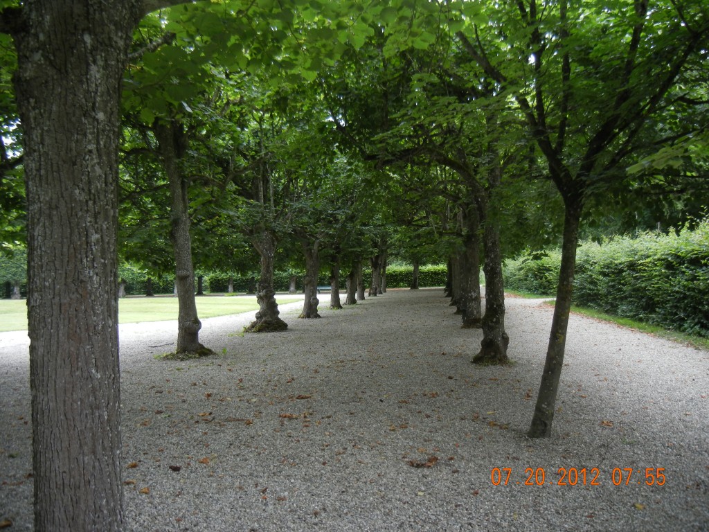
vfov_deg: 46.8
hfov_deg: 60.0
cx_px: 354
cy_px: 266
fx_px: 614
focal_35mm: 30
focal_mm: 5.4
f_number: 3.5
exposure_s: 1/71.4
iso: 160
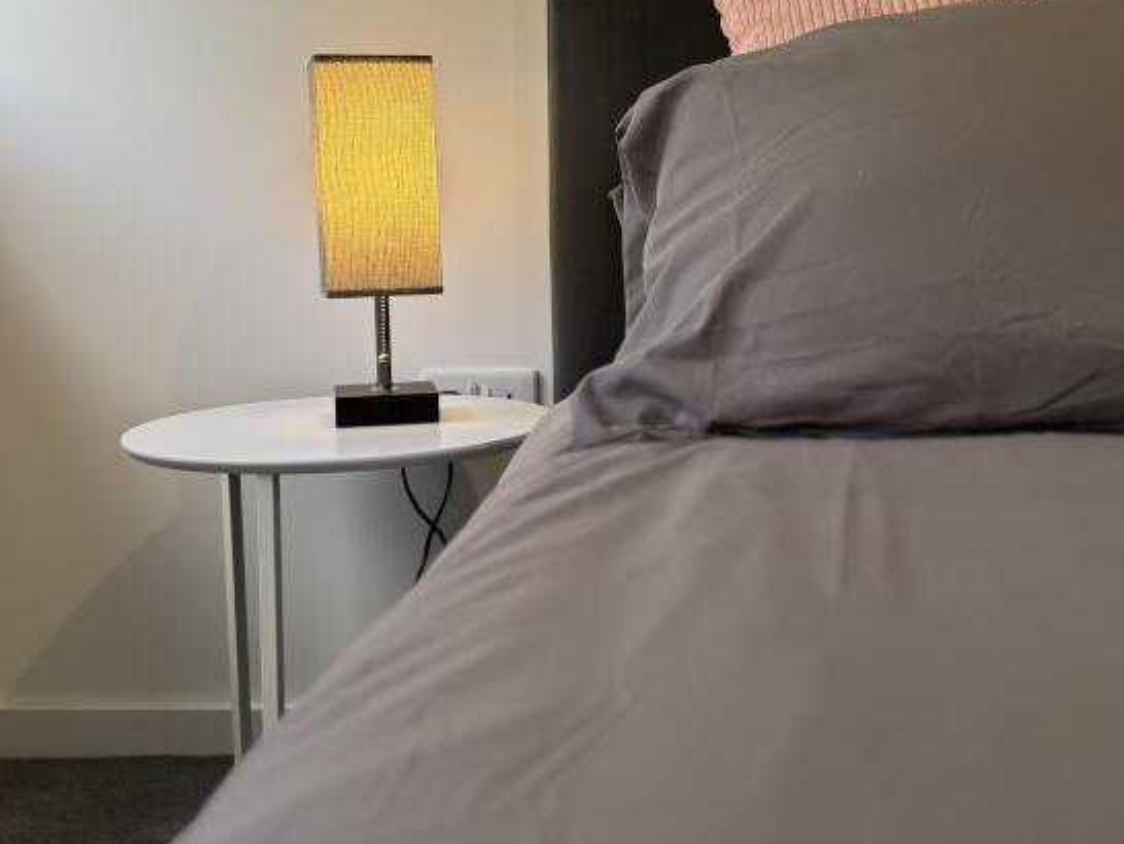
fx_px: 1462
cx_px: 675
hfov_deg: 41.9
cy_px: 319
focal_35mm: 45
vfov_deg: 32.1
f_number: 1.78
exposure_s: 1/121
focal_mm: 6.76
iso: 50
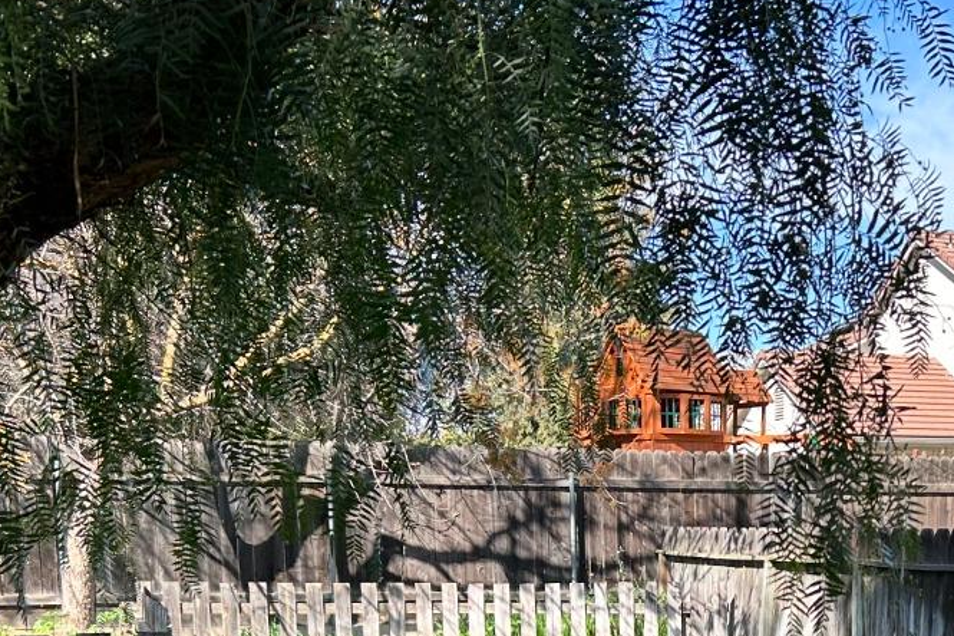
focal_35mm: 61
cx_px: 790
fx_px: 1616
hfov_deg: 31.8
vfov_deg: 20.8
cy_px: 764
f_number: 1.5
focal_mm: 5.7
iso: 50
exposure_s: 1/718
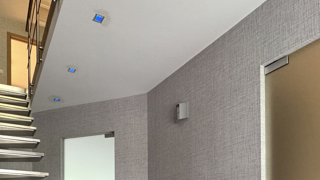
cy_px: 209
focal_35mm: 29
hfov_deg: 64.7
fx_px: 246
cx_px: 113
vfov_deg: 33.6
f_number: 2.2
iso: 320
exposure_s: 1/50
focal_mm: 2.22
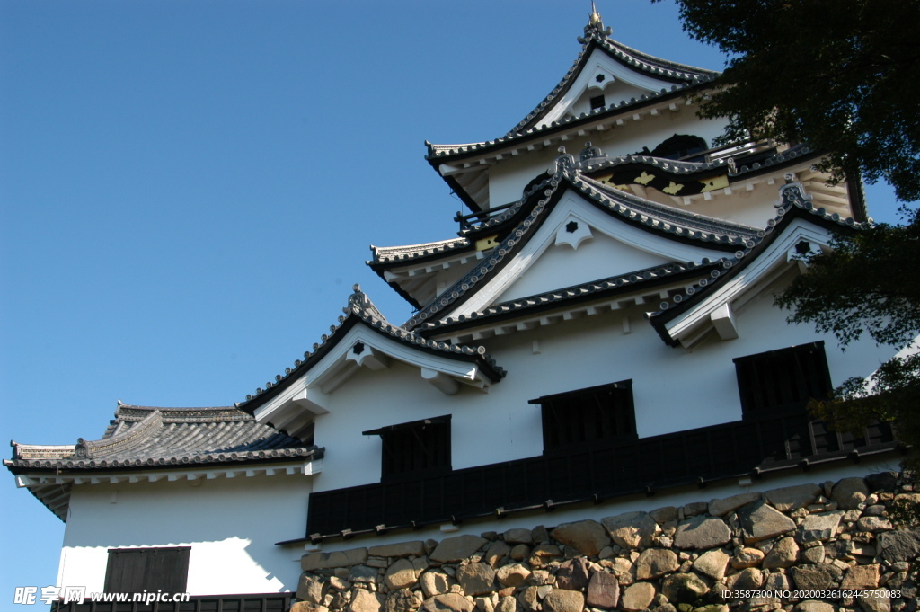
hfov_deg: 53.2
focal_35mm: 36
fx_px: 919
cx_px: 460
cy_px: 306
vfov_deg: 36.8
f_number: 9
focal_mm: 24
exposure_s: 1/320
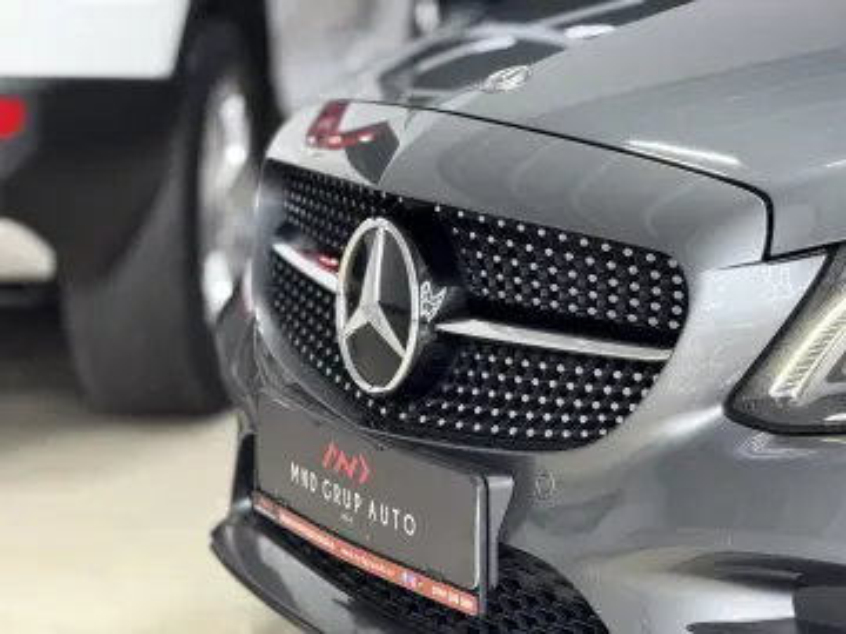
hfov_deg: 16.4
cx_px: 423
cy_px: 317
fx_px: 2933
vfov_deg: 12.3
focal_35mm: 120
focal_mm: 15.66
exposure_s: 1/50
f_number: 2.8
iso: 500
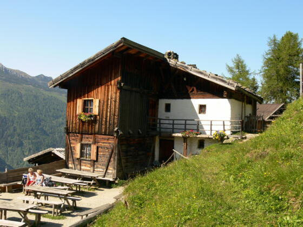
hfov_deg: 49.0
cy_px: 114
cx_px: 152
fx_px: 333
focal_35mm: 38
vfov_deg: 37.7
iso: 80
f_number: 5.6
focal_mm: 8.1
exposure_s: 1/100
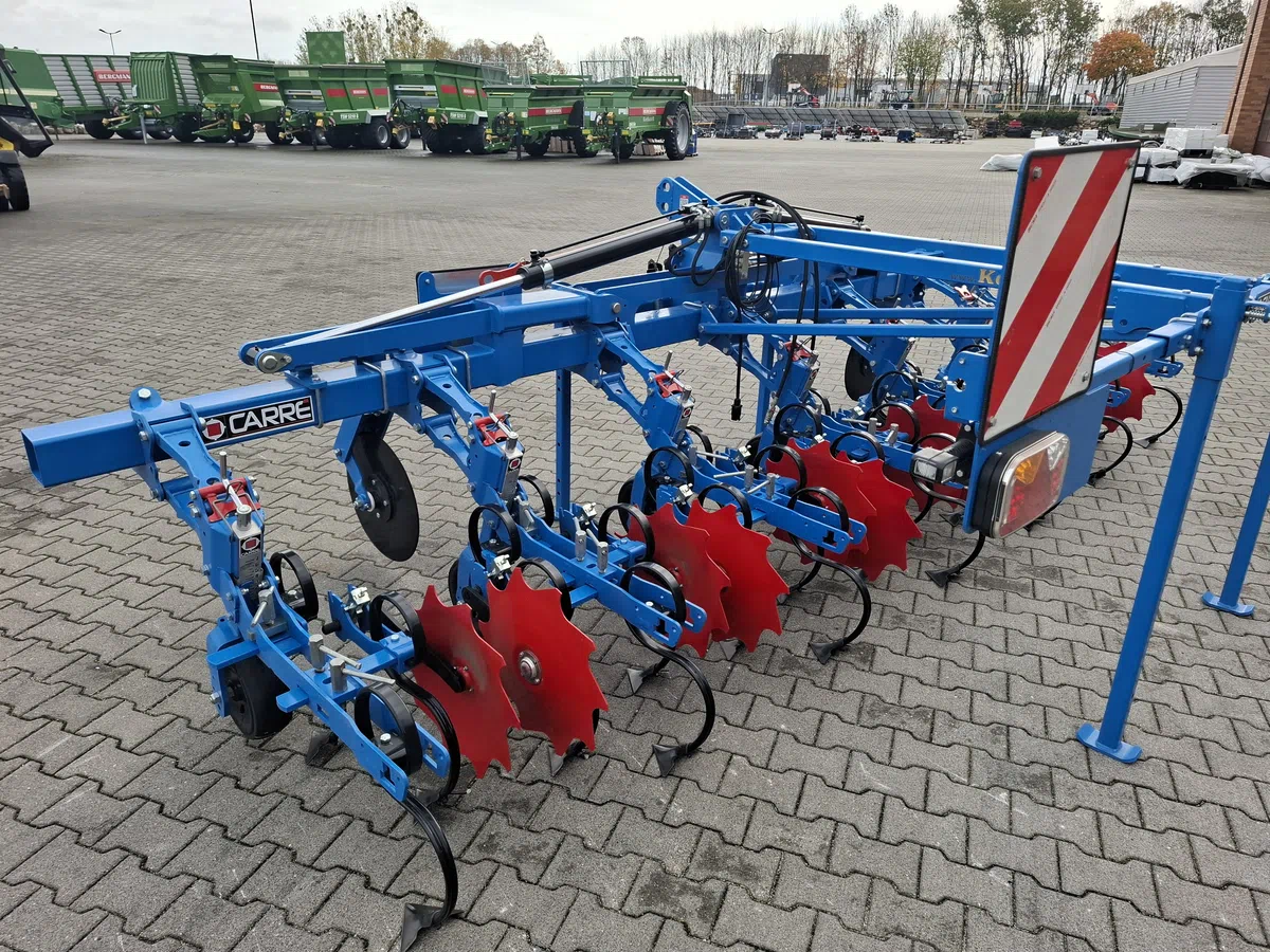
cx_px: 635
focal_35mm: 23
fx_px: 844
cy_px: 476
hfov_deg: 73.9
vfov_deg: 58.9
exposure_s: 1/740
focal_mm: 5.54
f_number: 1.8
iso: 50
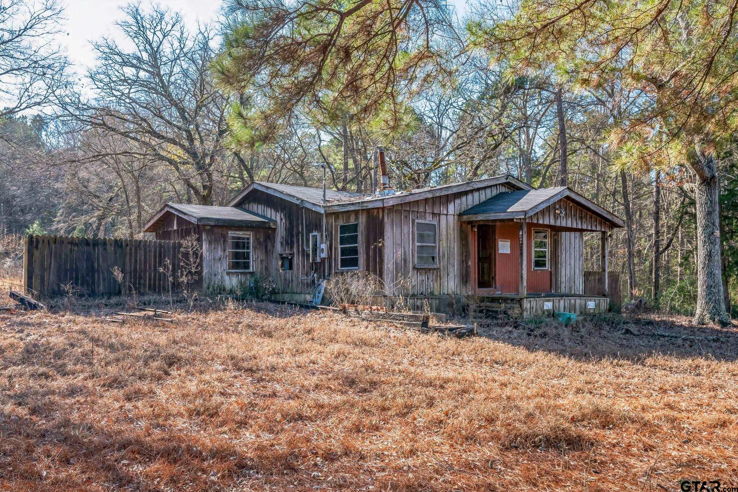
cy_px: 246
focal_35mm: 30
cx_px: 369
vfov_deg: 43.6
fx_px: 615
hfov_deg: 61.9
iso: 220
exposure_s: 1/100
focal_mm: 30
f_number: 11
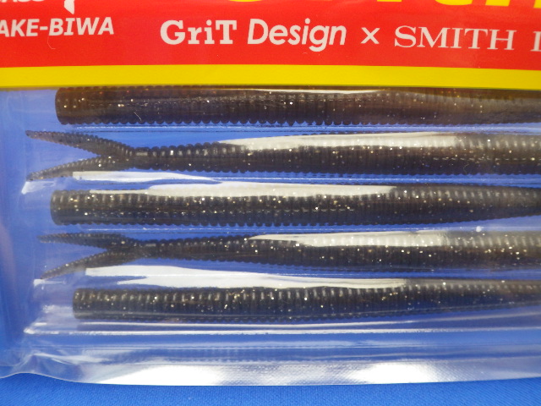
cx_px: 270
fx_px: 484
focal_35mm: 31
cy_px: 203
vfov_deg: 45.4
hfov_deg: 58.4
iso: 400
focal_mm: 5.5
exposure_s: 1/45
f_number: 2.3
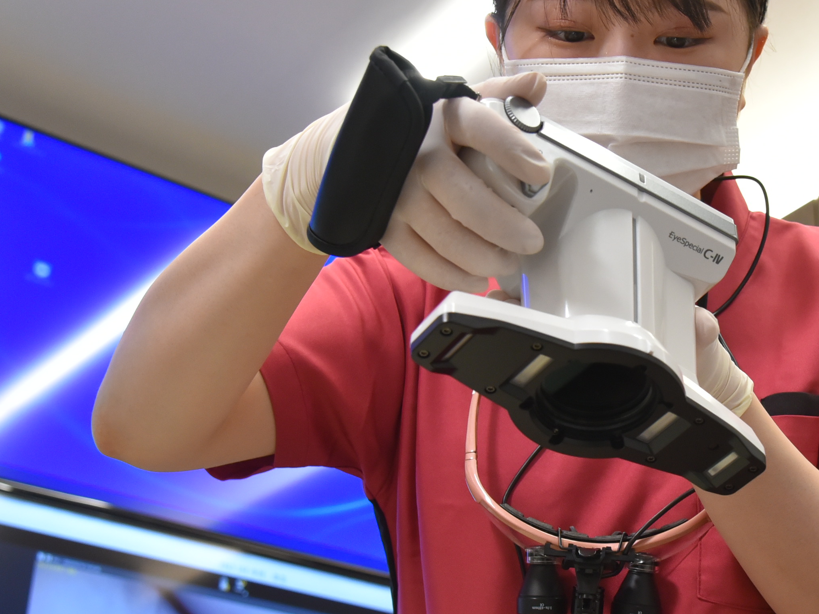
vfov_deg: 21.6
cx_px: 624
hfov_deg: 28.1
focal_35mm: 68
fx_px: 1609
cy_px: 374
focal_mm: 32
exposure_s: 1/100
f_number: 5.6
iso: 1600
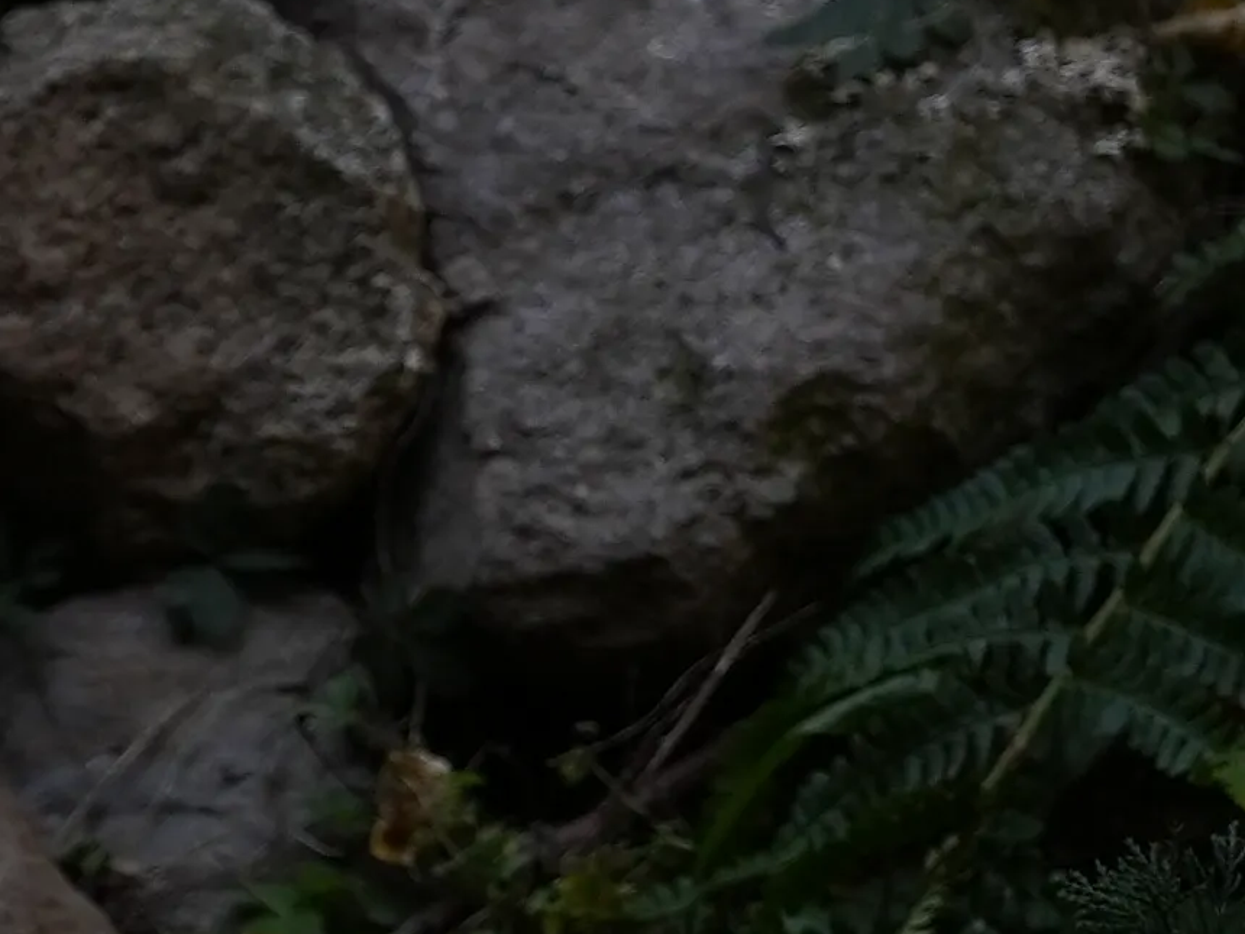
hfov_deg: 5.5
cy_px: 801
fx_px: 12177
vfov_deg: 4.4
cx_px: -2693
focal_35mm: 339
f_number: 2.8
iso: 250
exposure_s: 1/500
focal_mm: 43.2
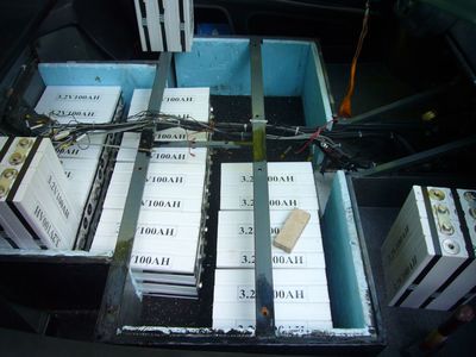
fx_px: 385
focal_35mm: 28
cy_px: 178
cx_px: 238
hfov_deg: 63.4
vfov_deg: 49.7
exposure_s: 1/40
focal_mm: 4.6
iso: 80
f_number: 2.8
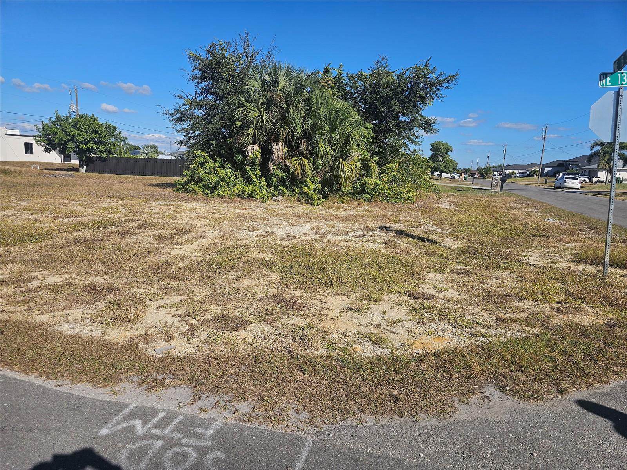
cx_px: 314
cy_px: 235
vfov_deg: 58.9
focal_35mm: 23
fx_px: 417
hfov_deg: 73.9
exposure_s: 1/1084
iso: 10
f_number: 1.7
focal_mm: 6.3
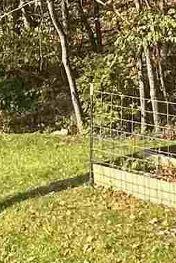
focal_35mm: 119
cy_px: -67
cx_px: -41
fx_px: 872
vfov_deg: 16.4
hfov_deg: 11.3
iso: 40
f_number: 2.2
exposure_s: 1/535
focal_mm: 2.22
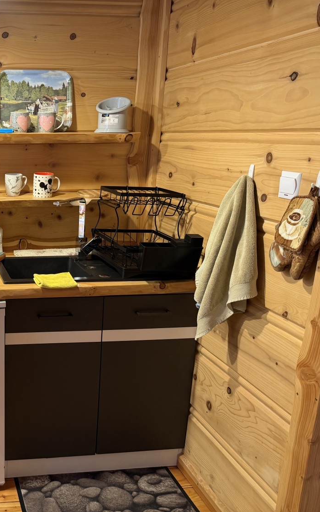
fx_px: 475
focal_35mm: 34
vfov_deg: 56.7
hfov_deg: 33.4
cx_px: -15
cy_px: 256
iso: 160
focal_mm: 6.76
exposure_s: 1/50
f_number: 1.78
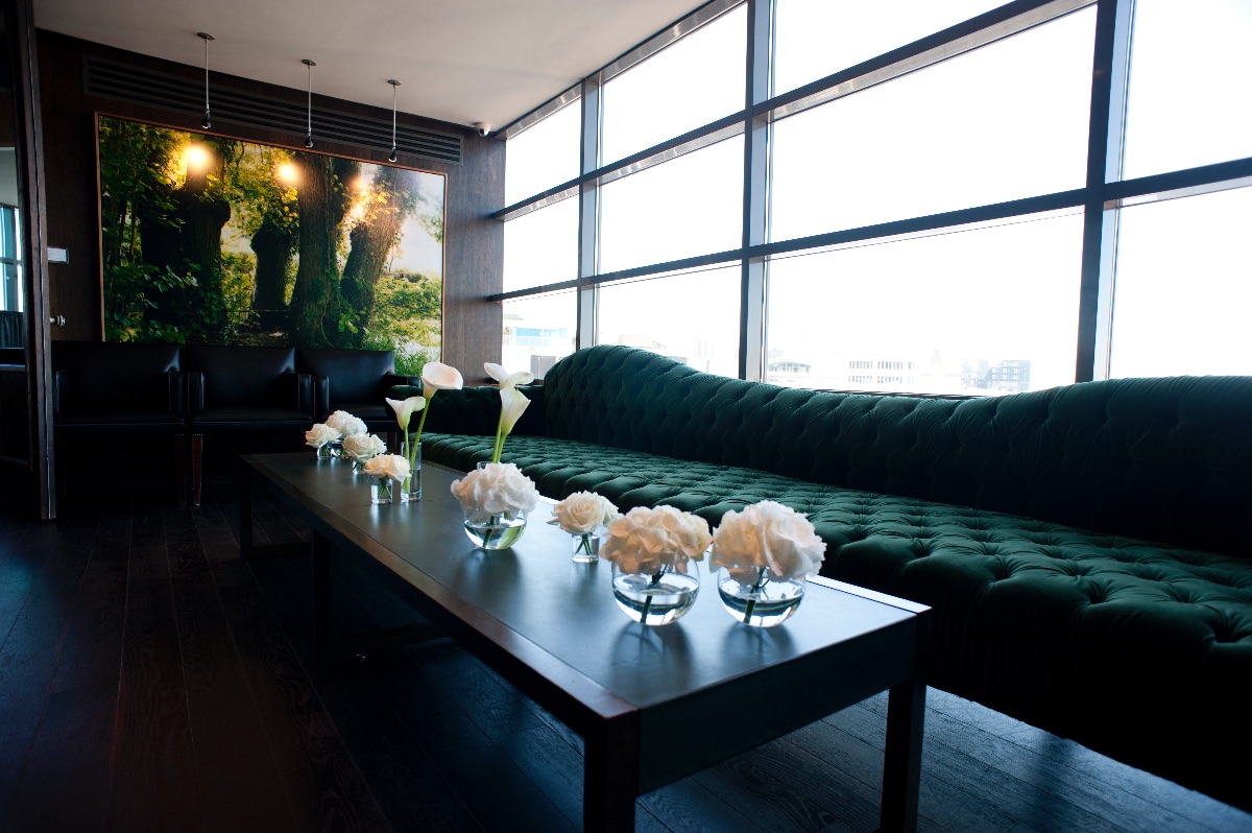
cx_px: 626
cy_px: 416
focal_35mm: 20
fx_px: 695
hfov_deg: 84.0
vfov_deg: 61.8
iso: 250
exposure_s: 1/80
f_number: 4
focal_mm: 20
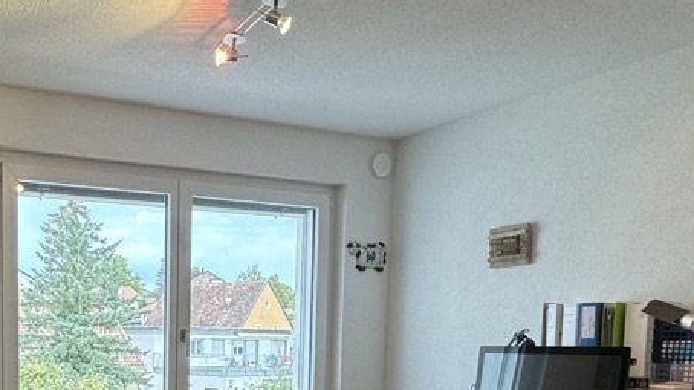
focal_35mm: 43
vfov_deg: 25.8
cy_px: 419
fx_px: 791
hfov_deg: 45.0
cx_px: 138
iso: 125
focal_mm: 2.22
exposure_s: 1/100
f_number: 2.2
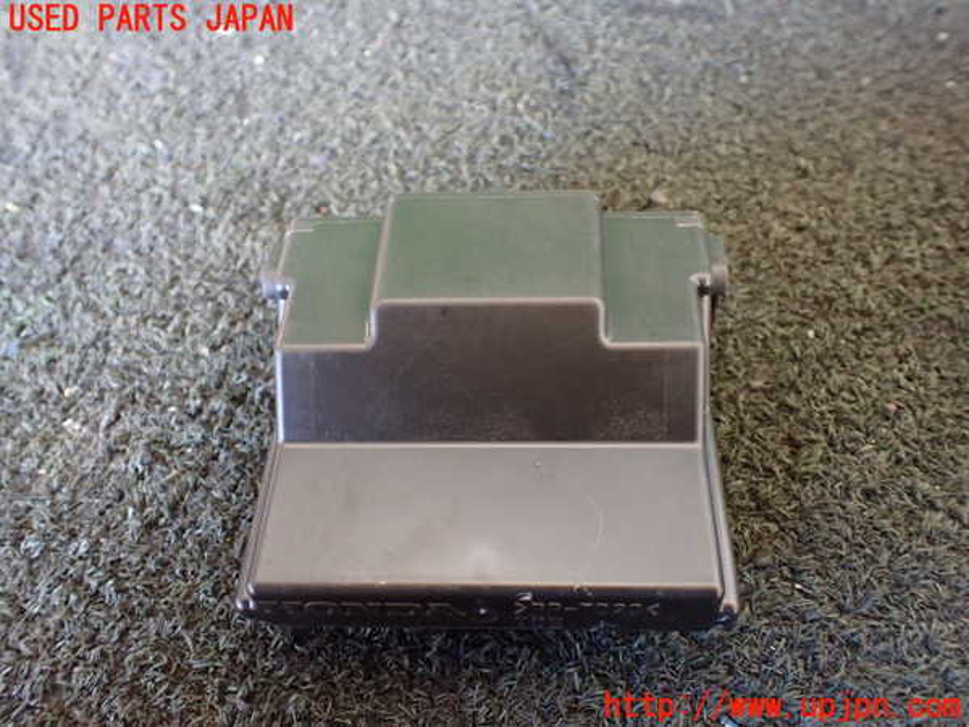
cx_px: 484
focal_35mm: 30
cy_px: 364
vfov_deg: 46.8
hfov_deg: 60.0
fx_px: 840
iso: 1000
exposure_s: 1/30
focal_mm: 5.4
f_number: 2.3
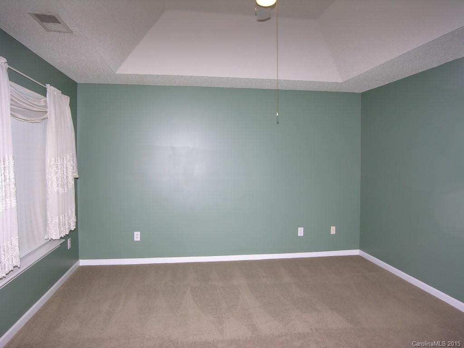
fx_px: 322
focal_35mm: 24
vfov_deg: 56.8
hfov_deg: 71.6
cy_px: 174
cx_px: 232
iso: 50
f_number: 4.1
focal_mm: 6.1
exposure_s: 1/60.1
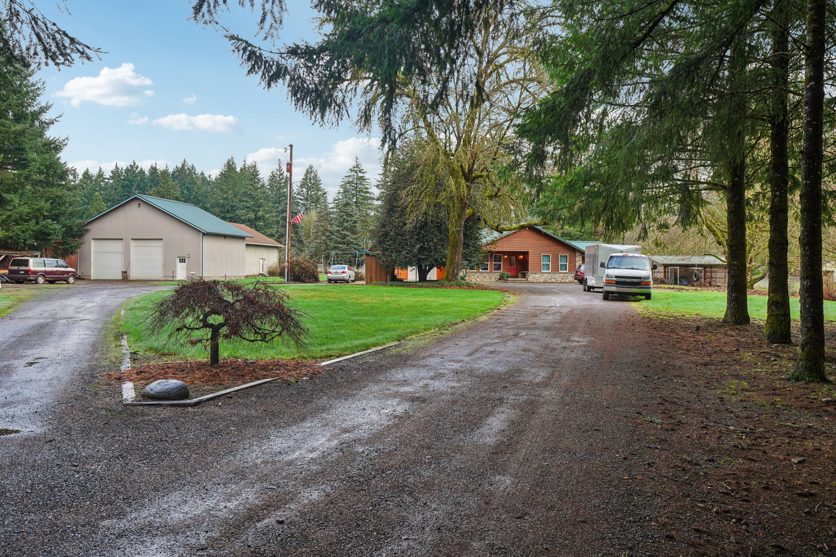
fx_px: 697
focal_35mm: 30
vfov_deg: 43.6
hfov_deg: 61.9
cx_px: 418
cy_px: 278
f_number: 8
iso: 400
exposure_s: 1/60
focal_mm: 30
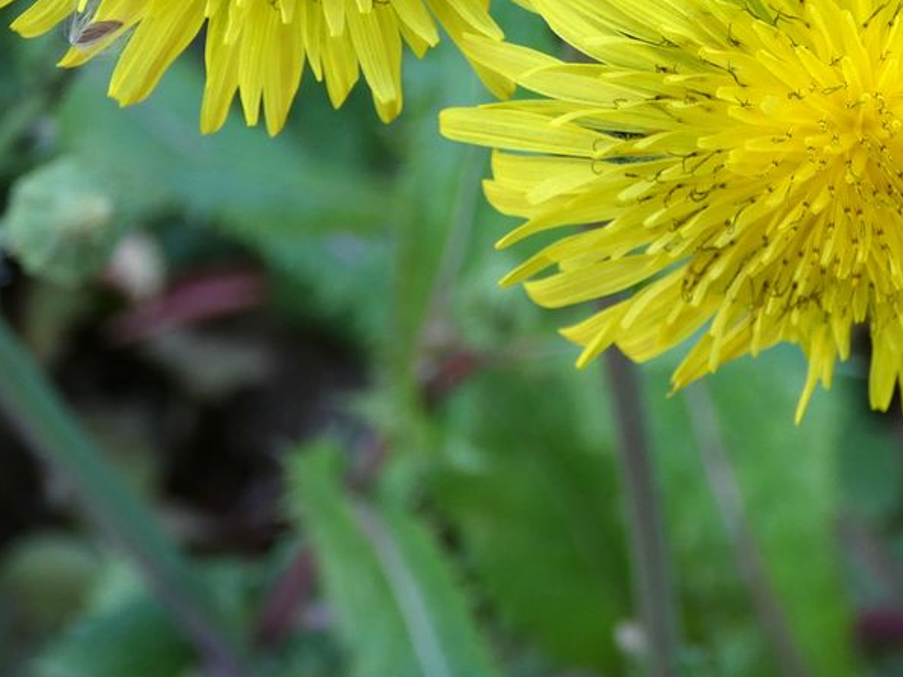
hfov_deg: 17.4
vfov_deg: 12.9
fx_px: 2947
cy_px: 8
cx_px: 522
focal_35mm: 113
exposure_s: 1/80
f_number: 3.8
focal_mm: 8.6
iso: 80
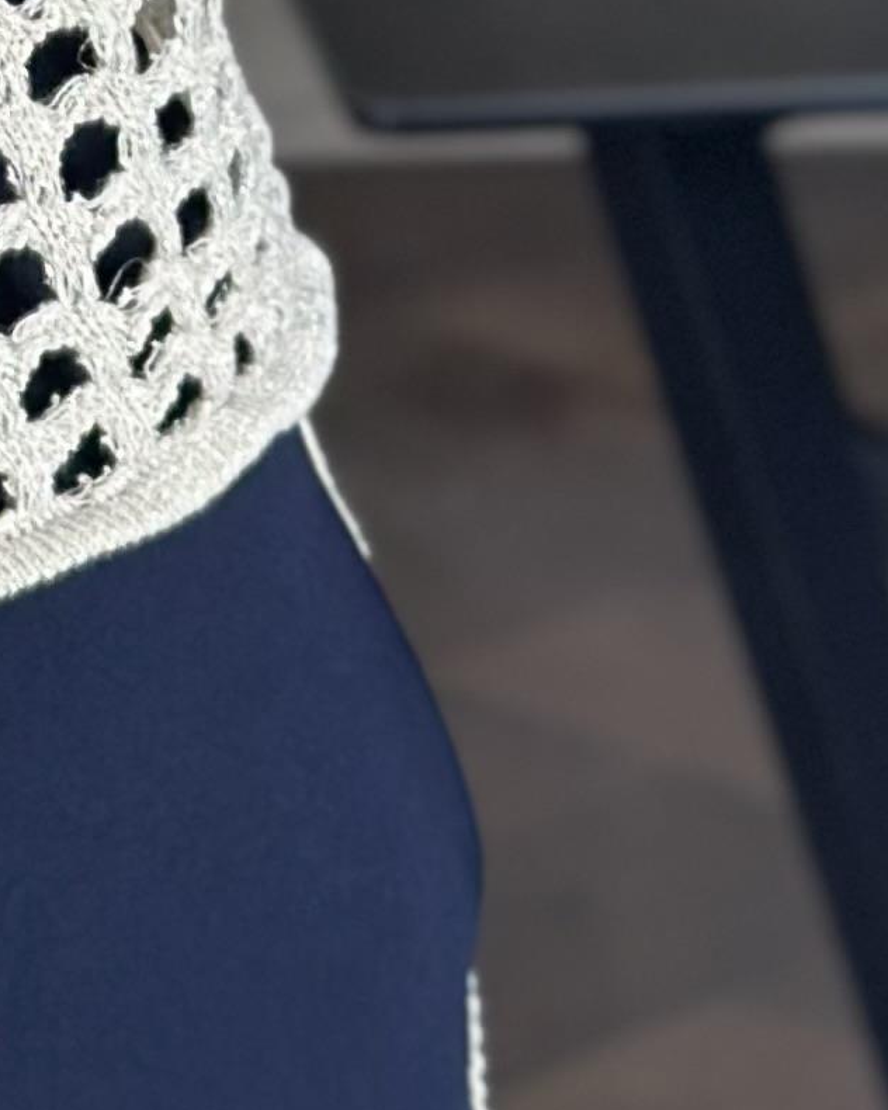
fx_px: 7852
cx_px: -784
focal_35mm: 239
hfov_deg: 6.3
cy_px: -861
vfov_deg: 7.8
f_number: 1.78
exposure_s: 1/89
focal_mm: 6.86
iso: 125
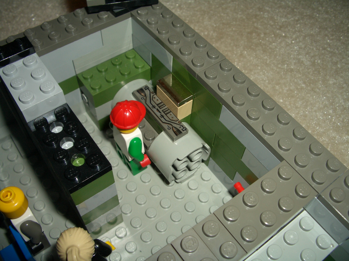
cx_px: 174
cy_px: 130
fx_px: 353
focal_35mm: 35
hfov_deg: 52.6
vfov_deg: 40.7
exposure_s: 1/60
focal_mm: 5.8
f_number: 4.3
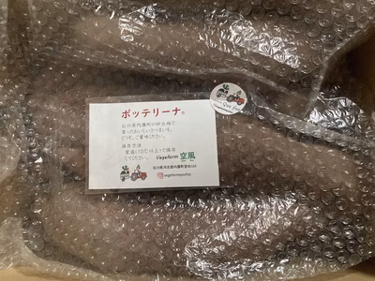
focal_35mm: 28
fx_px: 303
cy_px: 140
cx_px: 188
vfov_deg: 49.7
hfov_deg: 63.4
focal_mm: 3.99
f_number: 1.8
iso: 500
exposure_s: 1/25
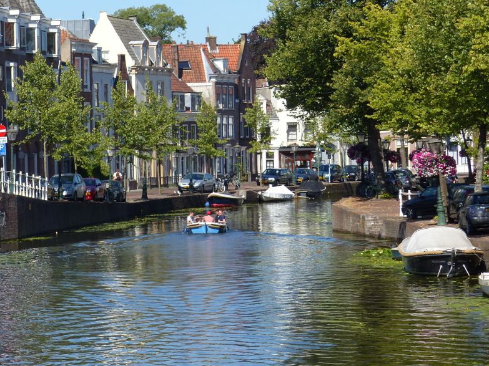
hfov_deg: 12.0
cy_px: 122
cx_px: 136
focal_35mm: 164
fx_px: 2316
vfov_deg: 9.0
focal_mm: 19.2
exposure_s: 1/800
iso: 100
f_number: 4
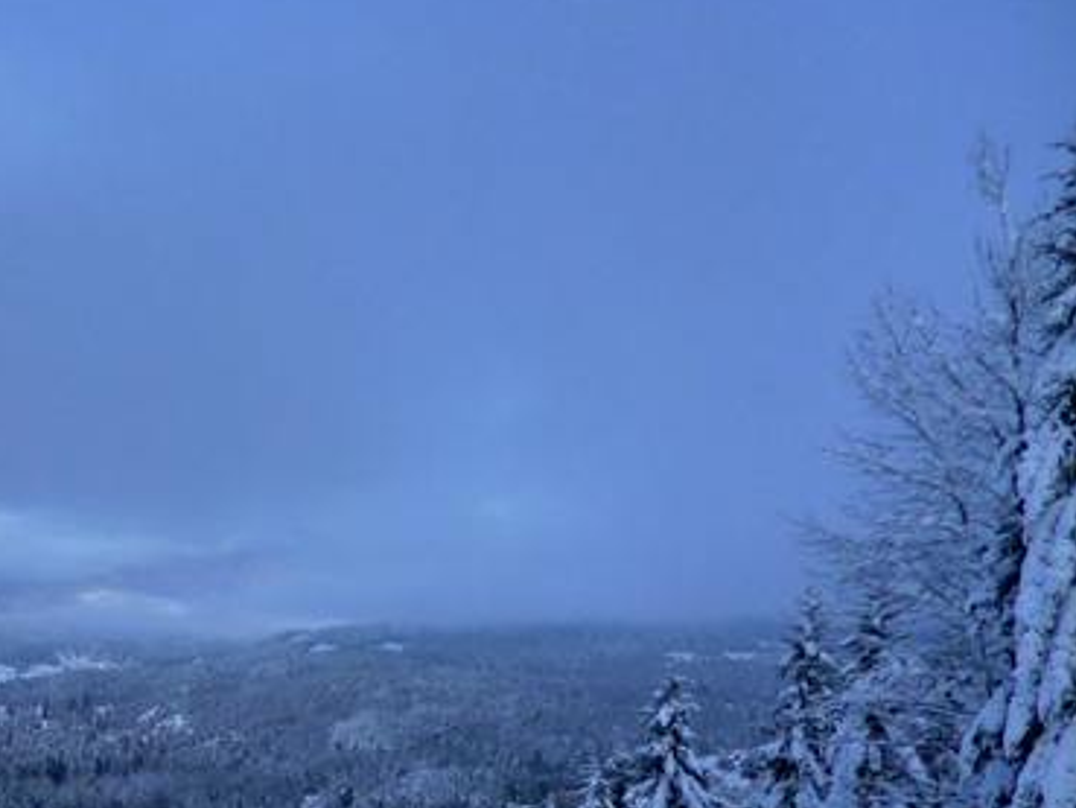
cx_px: -64
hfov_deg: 32.9
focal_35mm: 52
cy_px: 761
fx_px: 1617
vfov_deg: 26.9
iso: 160
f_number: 2.5
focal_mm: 4.3
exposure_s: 1/1300
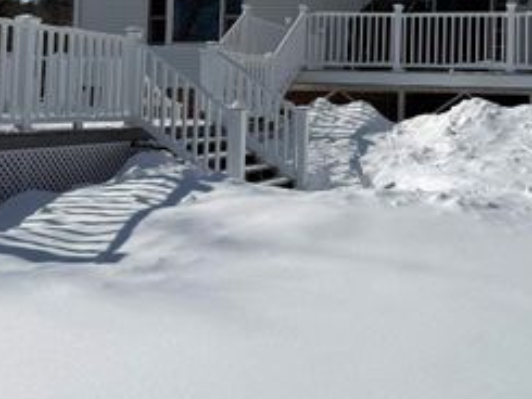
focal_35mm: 49
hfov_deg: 38.3
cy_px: 60
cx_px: 371
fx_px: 753
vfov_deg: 28.8
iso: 64
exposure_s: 1/14286
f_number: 1.78
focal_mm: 6.76
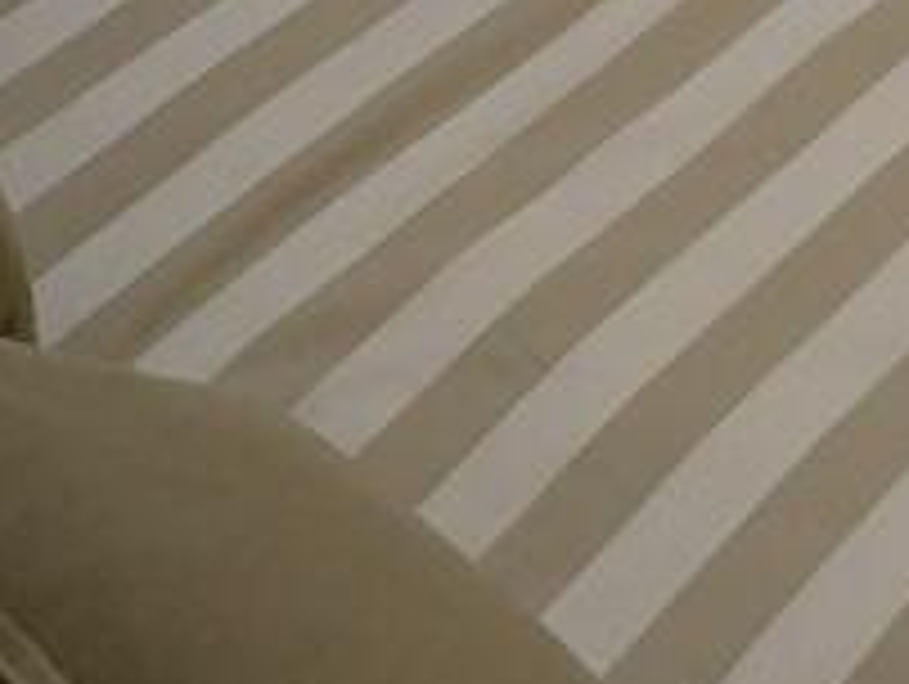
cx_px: 567
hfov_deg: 24.0
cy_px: -862
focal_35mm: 81
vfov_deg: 13.9
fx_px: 2130
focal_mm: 2.35
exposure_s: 1/70.9
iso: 59
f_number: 2.2
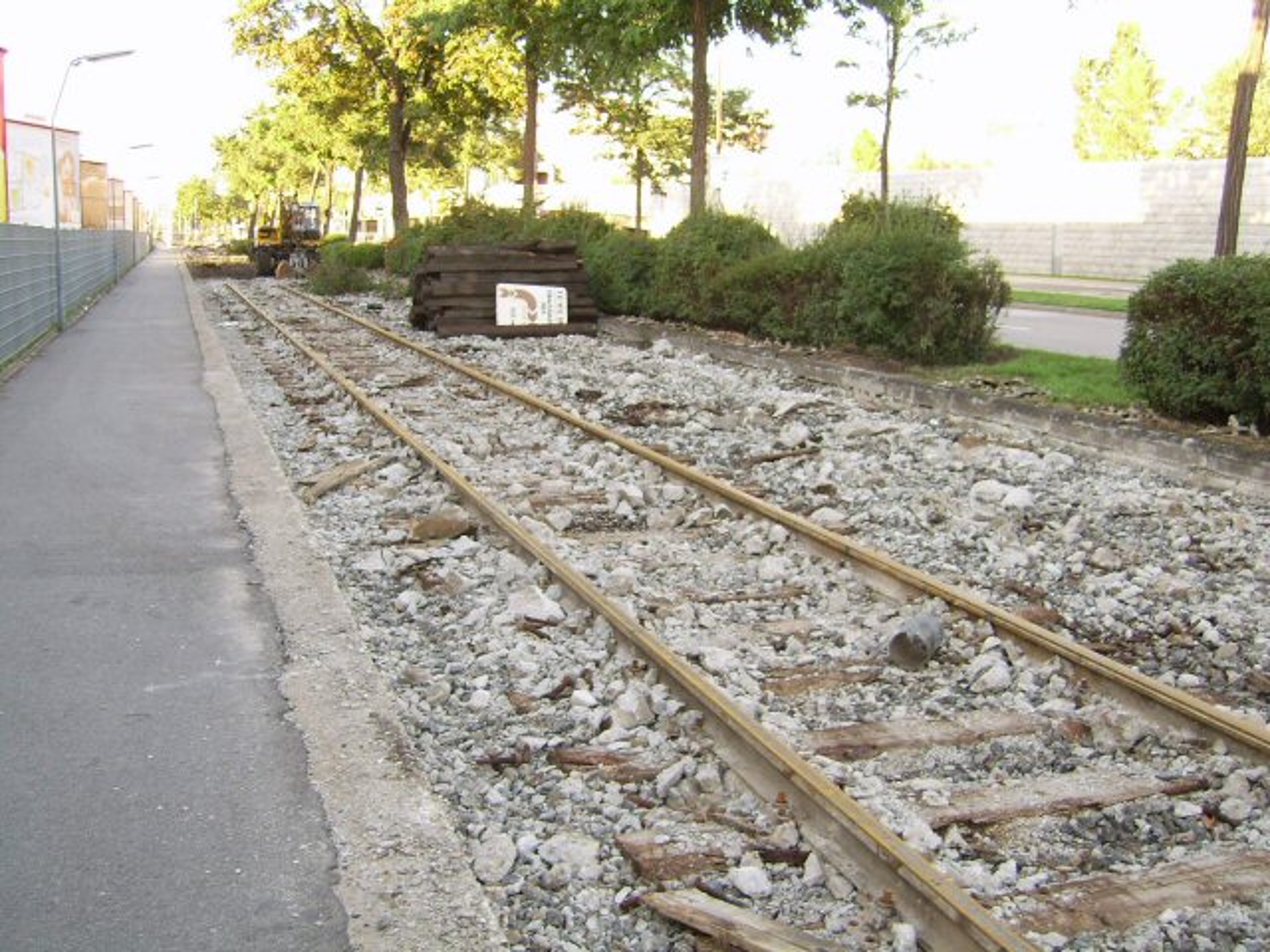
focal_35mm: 38
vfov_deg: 37.7
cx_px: 635
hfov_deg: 49.0
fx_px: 1394
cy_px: 476
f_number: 2.8
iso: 50
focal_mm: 7.8
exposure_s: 1/80
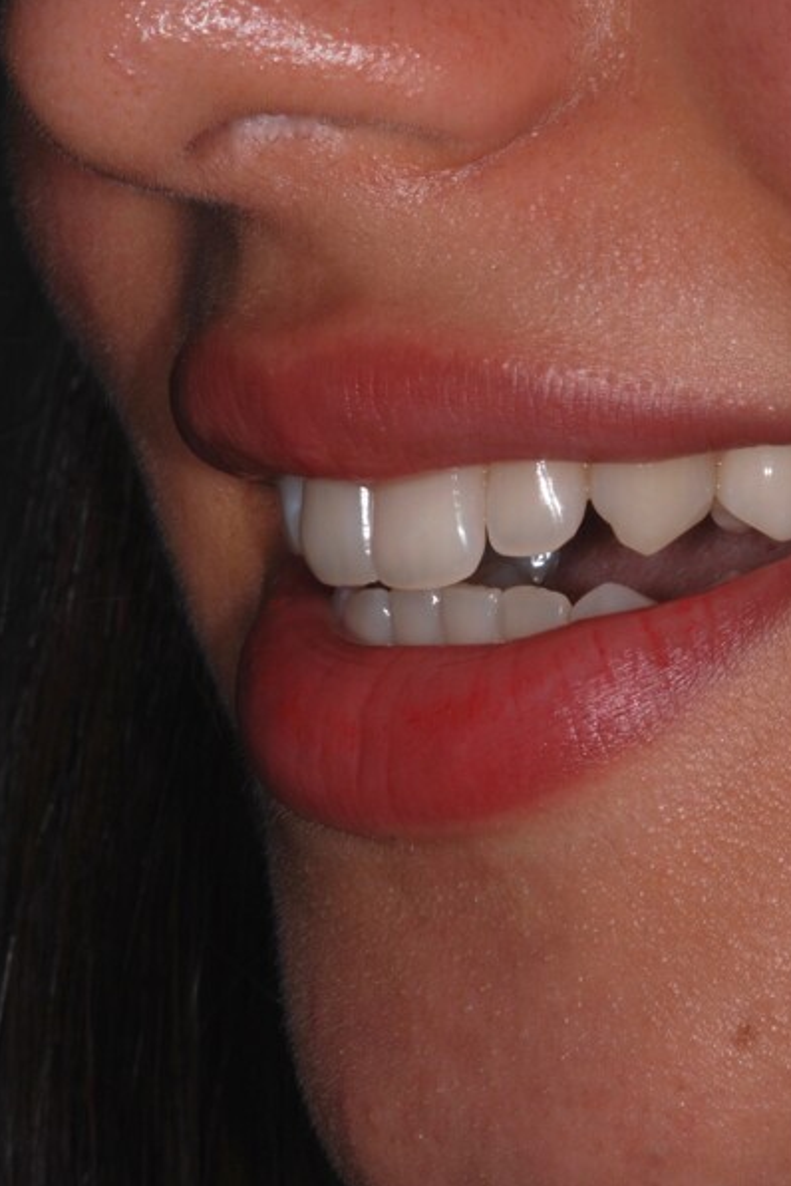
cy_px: 592
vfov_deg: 8.7
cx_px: 451
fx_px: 7802
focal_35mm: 237
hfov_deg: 5.8
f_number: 22
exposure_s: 1/125
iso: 100
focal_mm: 105
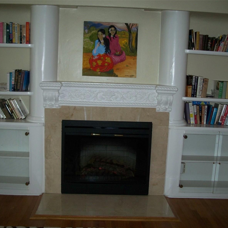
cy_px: 115
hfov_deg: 38.3
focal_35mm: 44
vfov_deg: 38.3
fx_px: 328
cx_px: 105
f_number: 2.8
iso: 200
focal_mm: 7.8
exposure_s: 1/60
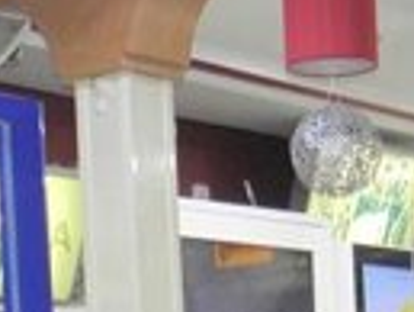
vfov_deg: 9.8
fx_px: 1664
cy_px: 653
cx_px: 356
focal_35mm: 139
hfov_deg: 14.1
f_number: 2.8
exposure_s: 1/30
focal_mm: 4.6
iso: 64
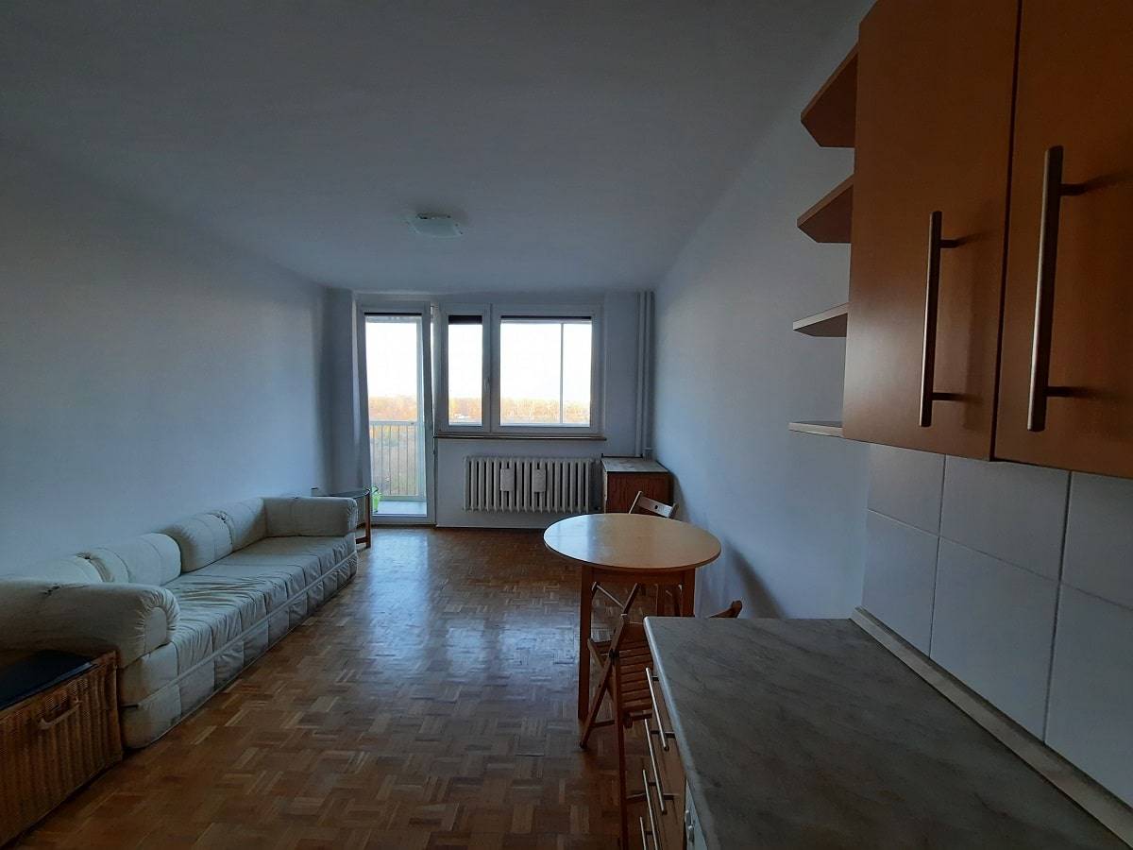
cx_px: 566
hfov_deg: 106.2
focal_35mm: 13
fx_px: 425
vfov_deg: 89.9
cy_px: 425
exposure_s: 1/33
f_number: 2.2
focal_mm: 1.74
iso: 200
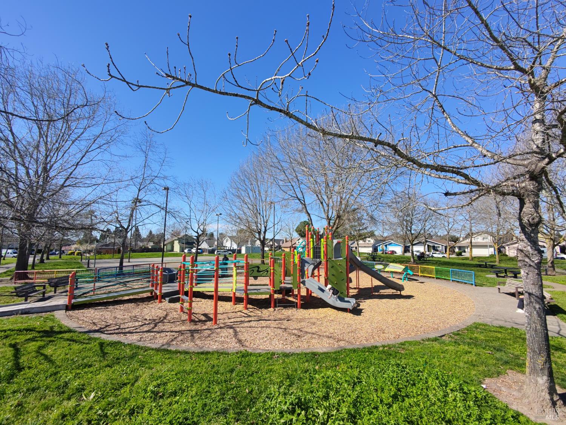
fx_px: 262
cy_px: 212
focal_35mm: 16
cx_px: 283
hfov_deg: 94.5
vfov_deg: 78.1
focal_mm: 16
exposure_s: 1/120
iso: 149
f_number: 2.55
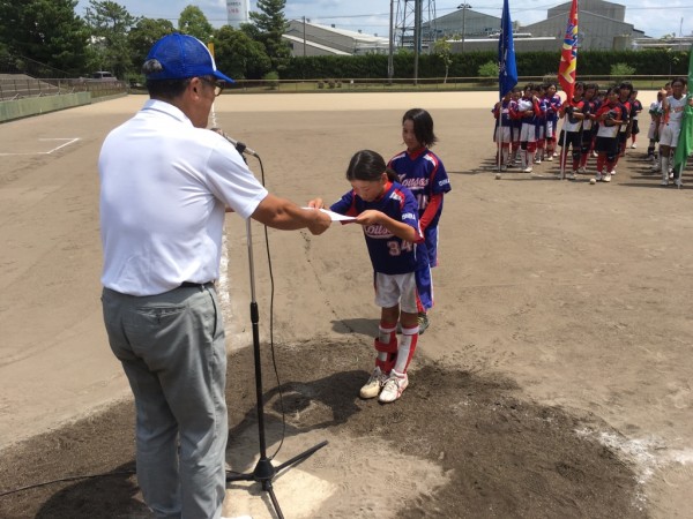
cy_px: 260
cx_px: 346
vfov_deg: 48.2
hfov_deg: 61.7
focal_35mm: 29
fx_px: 581
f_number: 2.2
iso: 25
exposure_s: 1/1876
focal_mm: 4.15
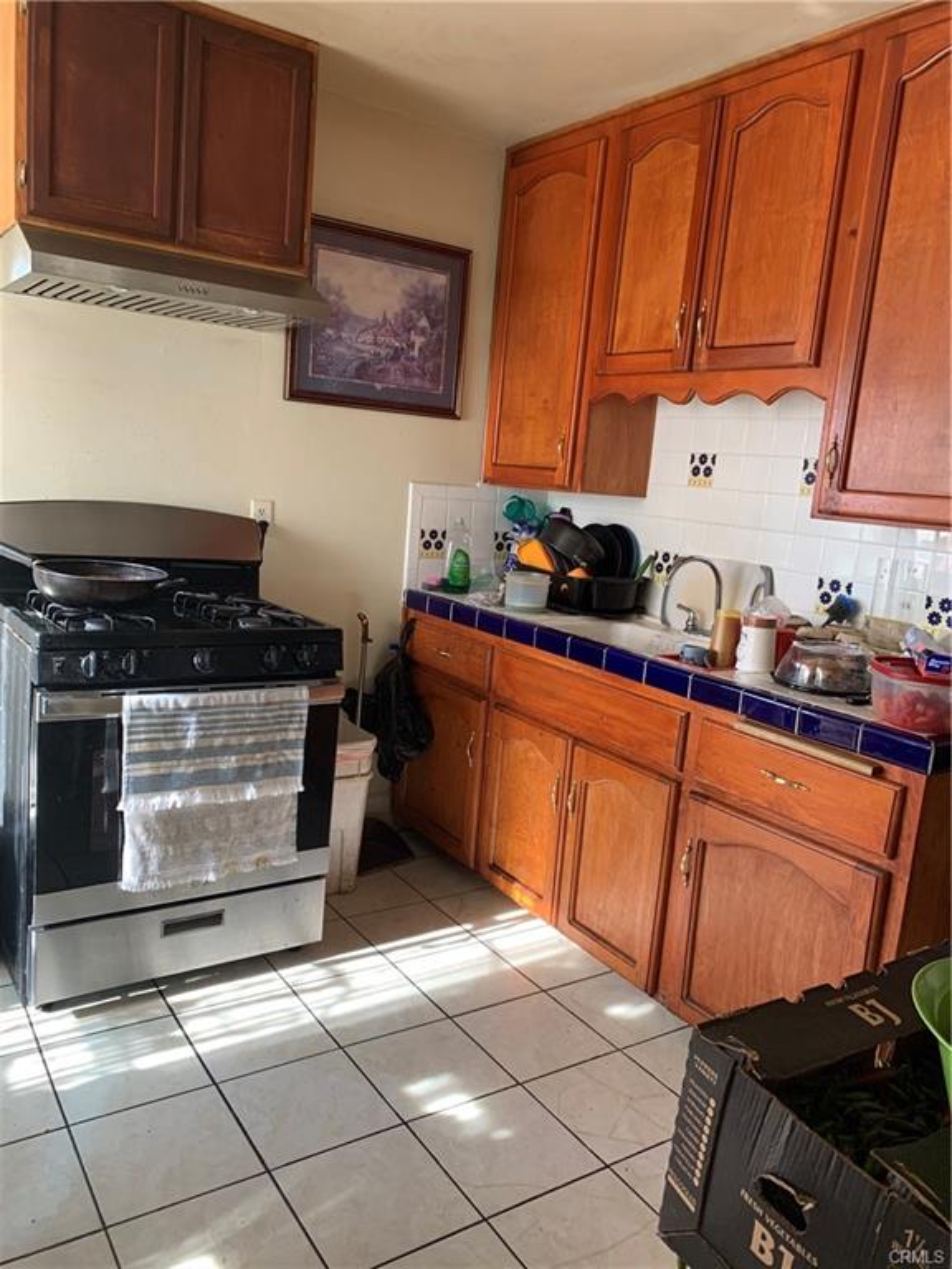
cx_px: 476
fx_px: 953
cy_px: 634
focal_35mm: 26
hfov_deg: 53.1
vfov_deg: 67.3
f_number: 1.8
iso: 100
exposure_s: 1/77
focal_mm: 4.25
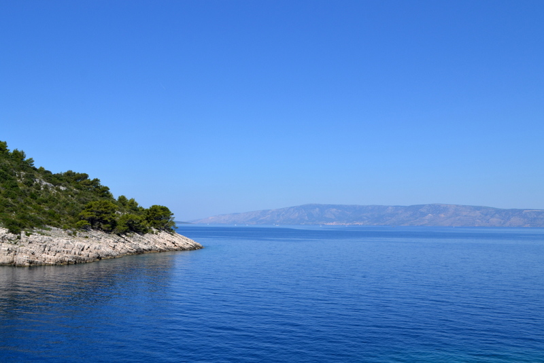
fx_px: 453
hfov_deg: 61.9
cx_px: 272
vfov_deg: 43.6
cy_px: 182
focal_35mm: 30
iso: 100
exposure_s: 1/250
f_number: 8
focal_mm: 20
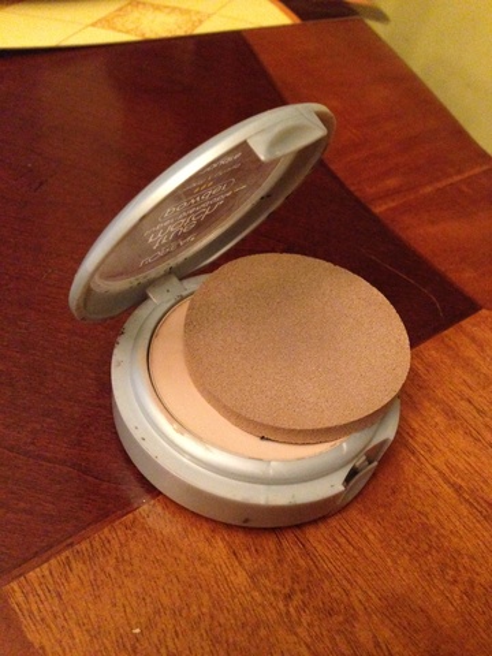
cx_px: 246
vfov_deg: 55.4
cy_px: 328
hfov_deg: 42.9
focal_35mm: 33
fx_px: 625
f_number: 2.4
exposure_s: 1/15
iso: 800
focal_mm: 4.12
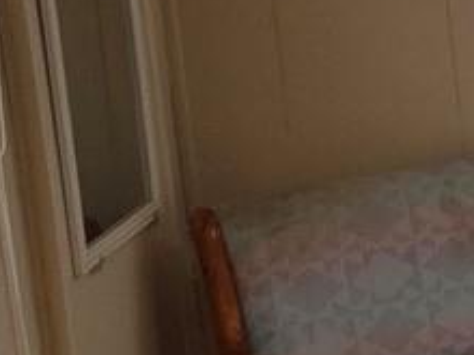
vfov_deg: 8.8
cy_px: 17
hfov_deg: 8.9
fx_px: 2287
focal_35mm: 167
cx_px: 1547
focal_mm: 5.4
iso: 100
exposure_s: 1/120
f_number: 1.8
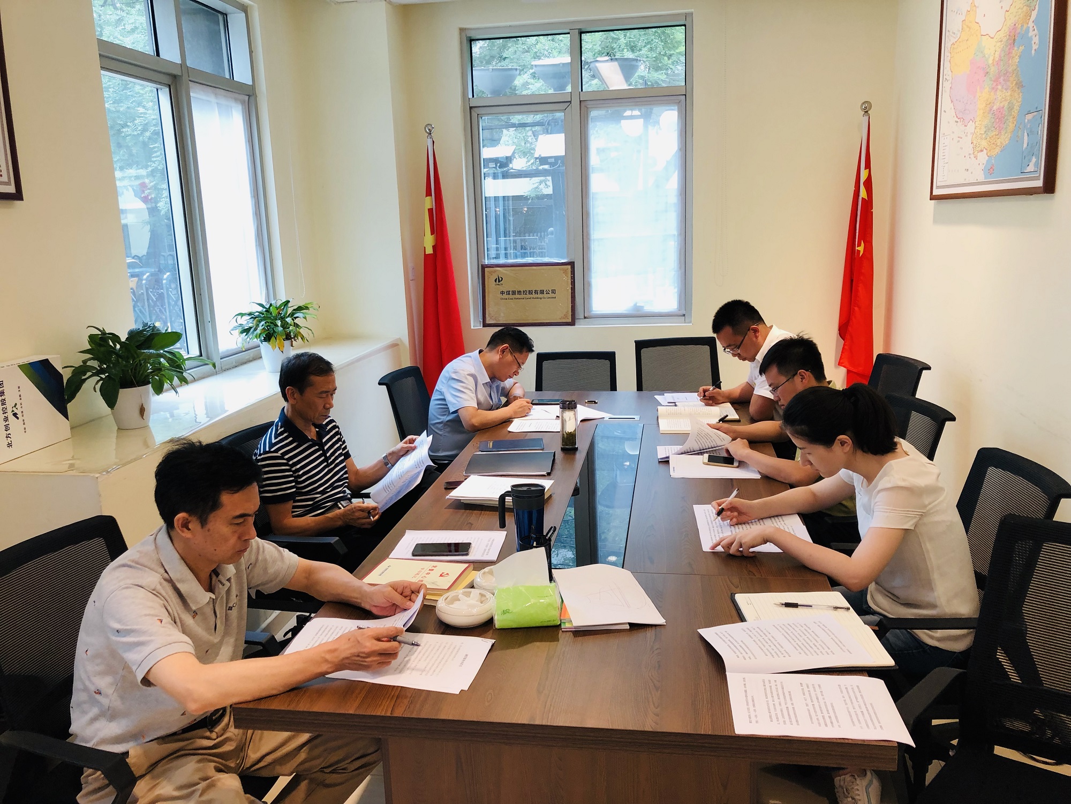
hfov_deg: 63.4
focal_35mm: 28
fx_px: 866
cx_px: 536
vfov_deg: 49.7
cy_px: 402
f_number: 1.8
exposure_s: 1/33
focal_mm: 4
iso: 32
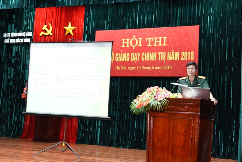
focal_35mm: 55
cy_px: 81
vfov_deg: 24.6
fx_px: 370
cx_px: 121
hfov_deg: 36.2
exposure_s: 1/60
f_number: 5.6
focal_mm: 55
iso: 2000
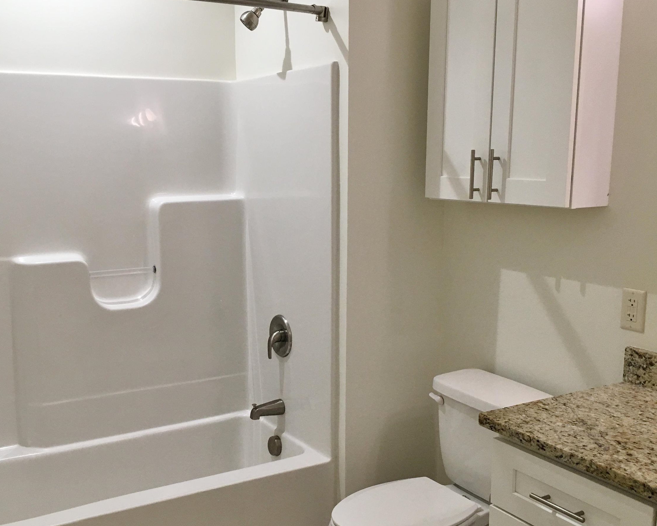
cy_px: 304
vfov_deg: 38.1
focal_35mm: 39
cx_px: 272
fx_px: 758
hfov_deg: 46.6
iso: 40
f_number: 2.2
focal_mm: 4.15
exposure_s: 1/30
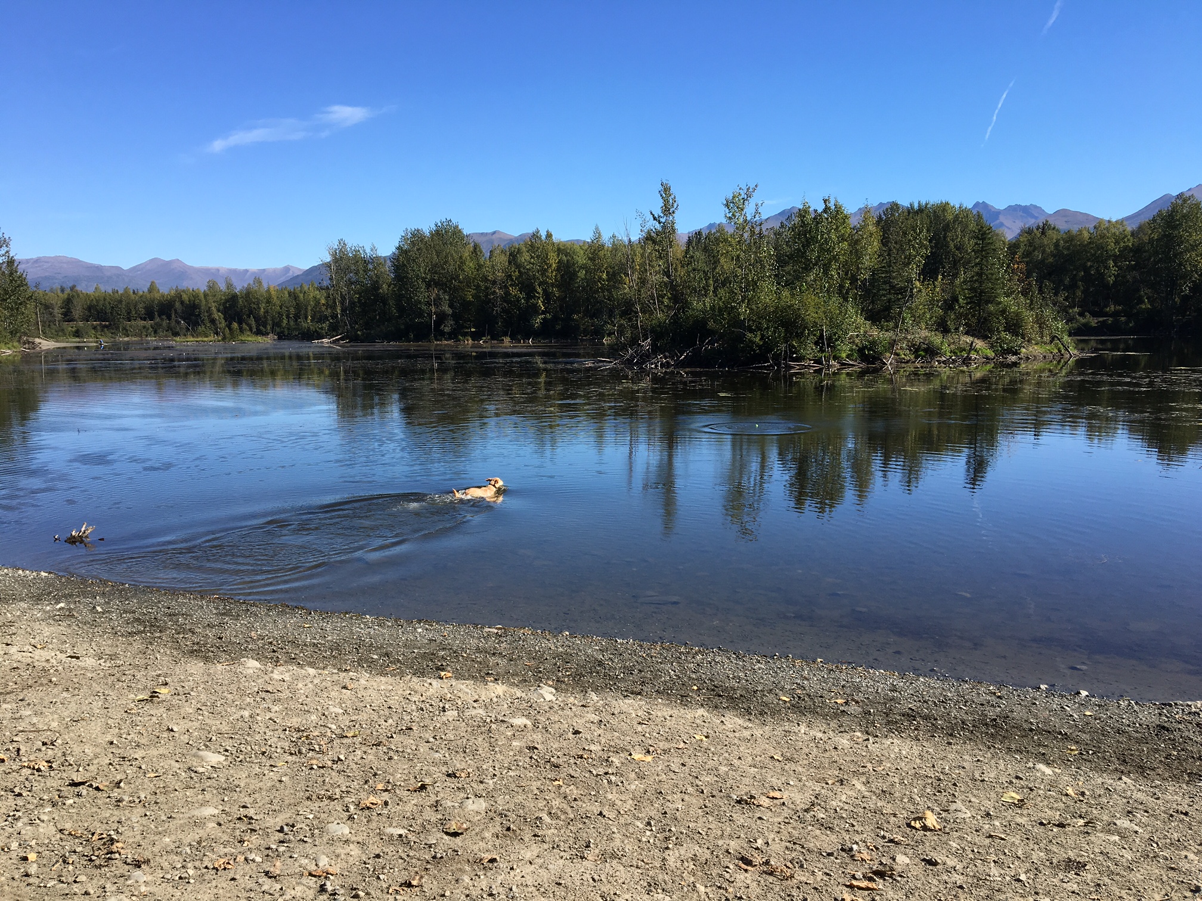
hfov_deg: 61.7
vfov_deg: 48.2
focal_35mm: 29
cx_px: 601
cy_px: 450
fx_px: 1007
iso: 25
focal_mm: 4.15
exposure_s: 1/1282
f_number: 2.2
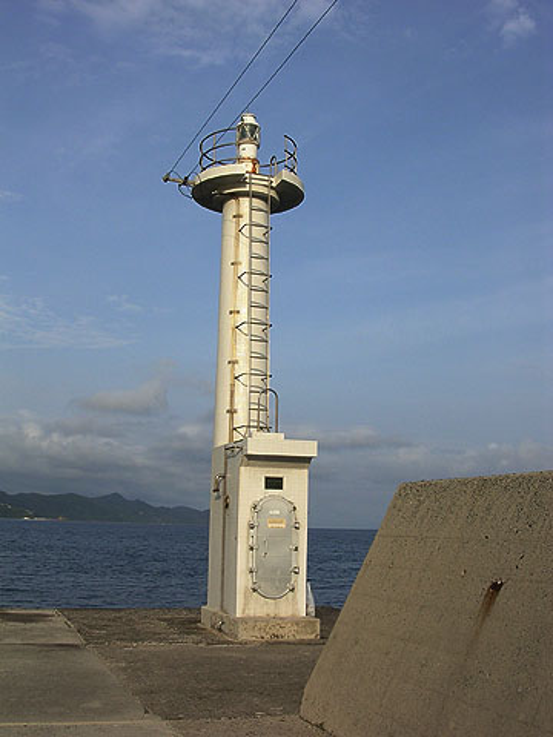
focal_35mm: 38
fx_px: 809
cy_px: 368
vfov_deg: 49.0
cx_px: 276
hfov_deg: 37.7
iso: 100
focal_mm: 5.8
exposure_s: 1/262
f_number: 5.6
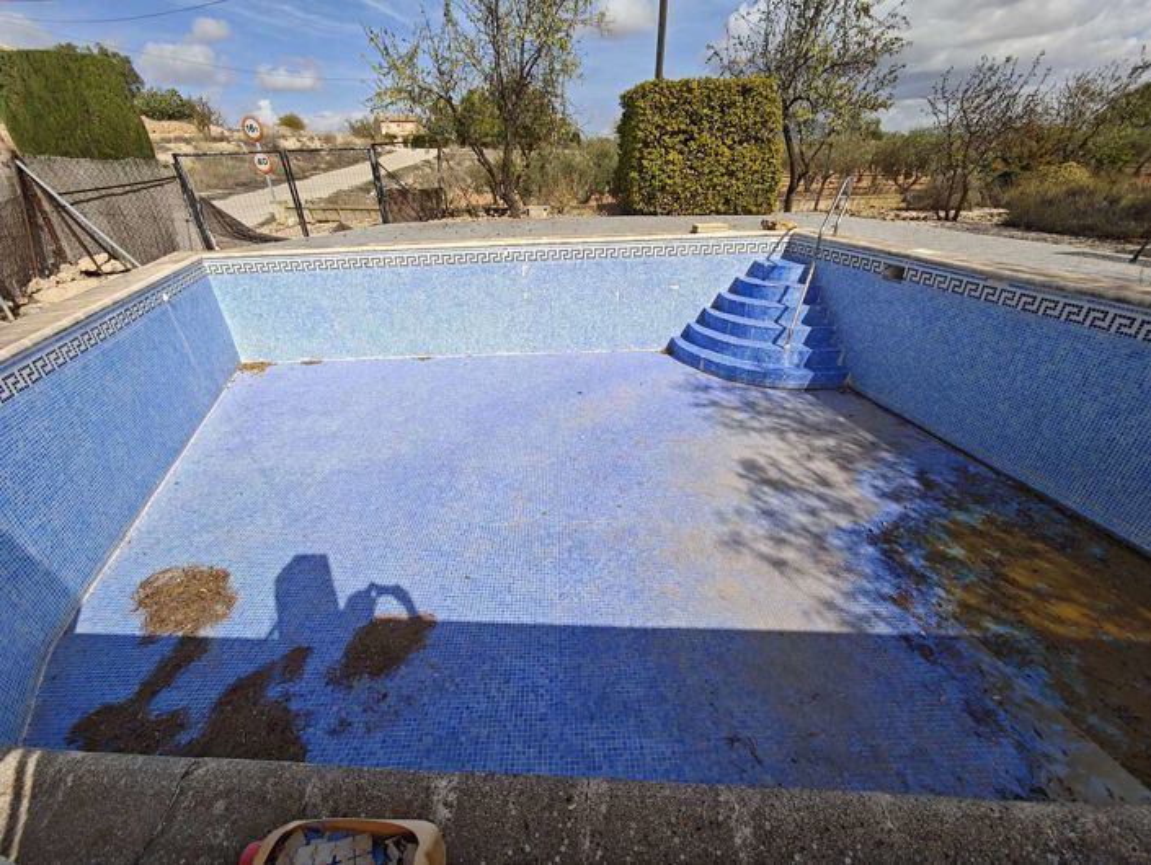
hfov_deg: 102.0
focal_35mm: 14
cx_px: 576
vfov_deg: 85.8
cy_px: 432
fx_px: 466
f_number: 2.2
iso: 50
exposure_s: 1/640
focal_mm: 2.16
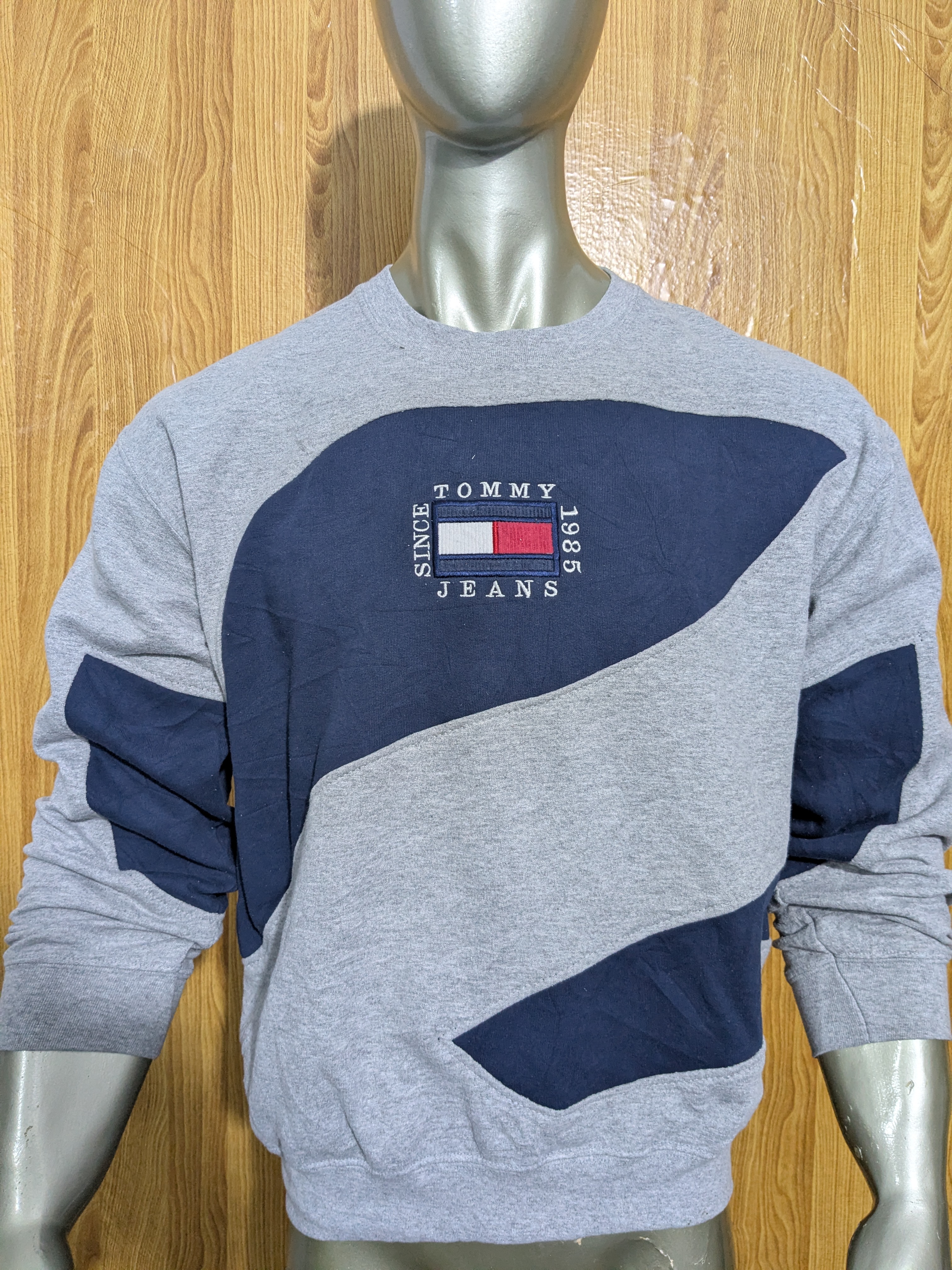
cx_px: 476
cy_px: 635
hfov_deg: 51.4
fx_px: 990
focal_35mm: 27
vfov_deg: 65.3
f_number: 1.73
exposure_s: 1/33.3
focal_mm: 4.38
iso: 205
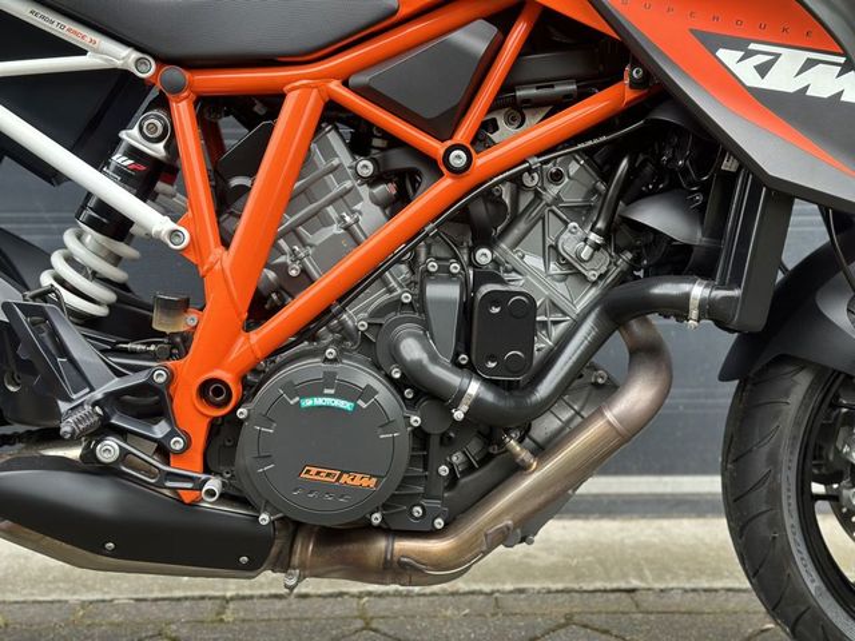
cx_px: 428
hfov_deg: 39.7
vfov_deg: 30.3
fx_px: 1186
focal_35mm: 48
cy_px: 320
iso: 80
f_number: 1.78
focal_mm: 6.86
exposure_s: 1/300
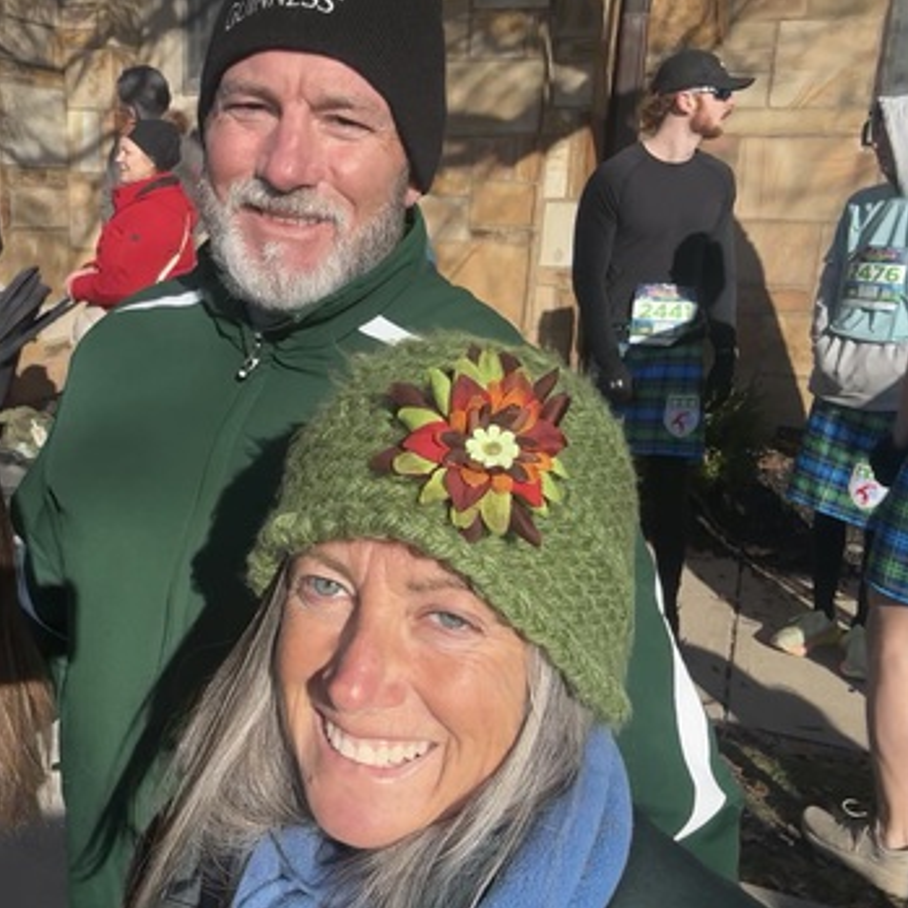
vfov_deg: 51.1
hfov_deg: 50.1
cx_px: 294
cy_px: 489
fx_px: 950
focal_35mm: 32
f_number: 1.9
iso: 25
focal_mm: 2.69
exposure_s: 1/1585
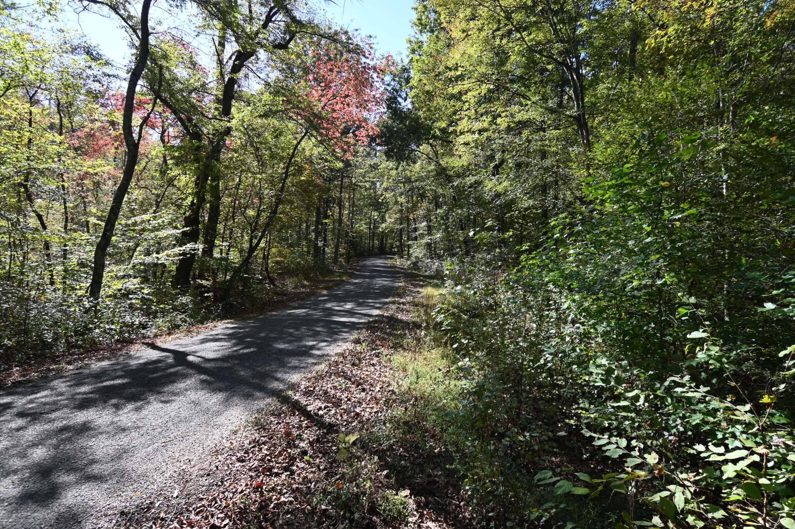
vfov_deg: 67.3
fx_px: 397
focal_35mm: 18
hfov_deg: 90.0
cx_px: 398
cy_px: 264
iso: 140
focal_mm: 12
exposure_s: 1/250
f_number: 5.6
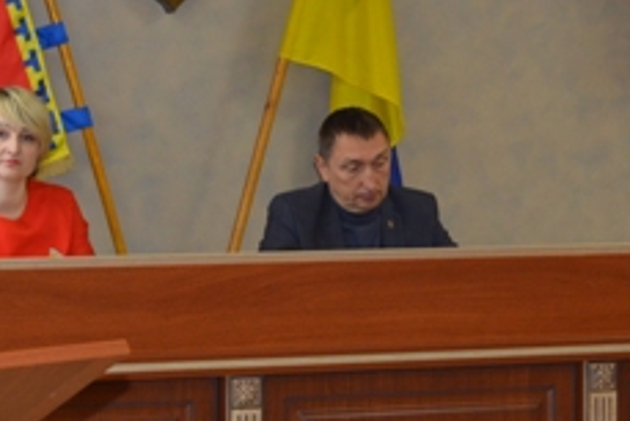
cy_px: 105
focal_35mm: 118
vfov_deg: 11.6
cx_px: 193
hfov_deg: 17.3
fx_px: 2066
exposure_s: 1/80
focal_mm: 24
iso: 400
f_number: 4
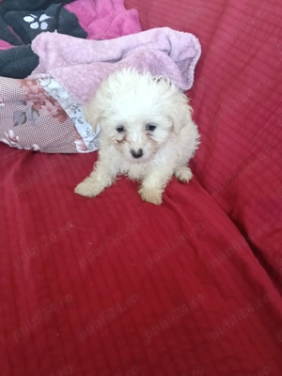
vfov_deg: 65.3
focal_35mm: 27
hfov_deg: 51.4
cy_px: 188
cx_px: 141
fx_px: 293
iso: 1000
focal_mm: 3.98
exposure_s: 1/33.3
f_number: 1.8
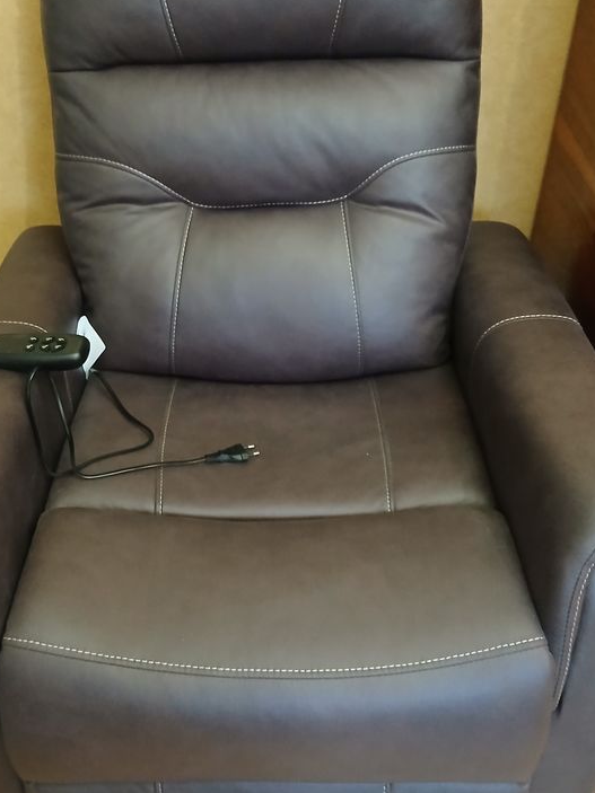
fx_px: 848
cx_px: 264
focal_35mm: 37
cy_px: 376
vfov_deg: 50.1
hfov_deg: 38.6
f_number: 1.8
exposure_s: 1/20
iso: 800
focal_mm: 3.98
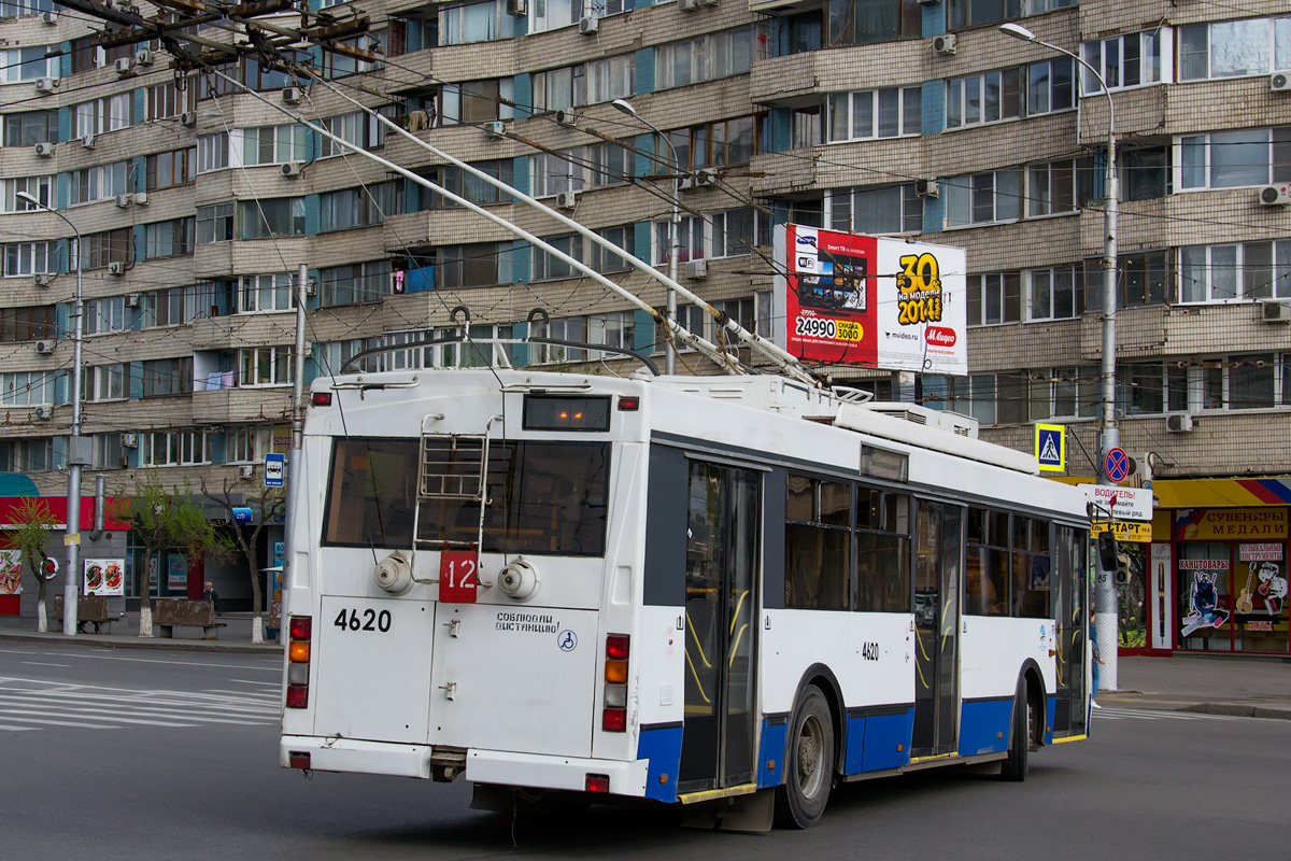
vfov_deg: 28.1
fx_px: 1721
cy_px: 430
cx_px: 646
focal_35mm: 48
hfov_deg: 41.1
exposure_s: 1/800
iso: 400
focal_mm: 32
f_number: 8
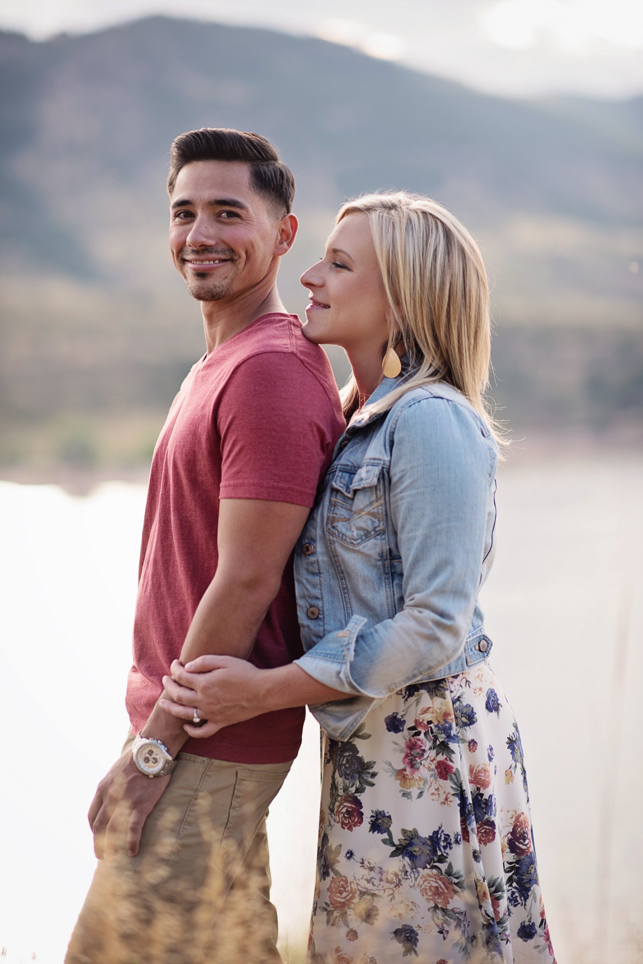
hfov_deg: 16.1
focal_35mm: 85
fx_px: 2275
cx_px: 322
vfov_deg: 23.9
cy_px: 482
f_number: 2
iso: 200
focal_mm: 85
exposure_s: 1/1000
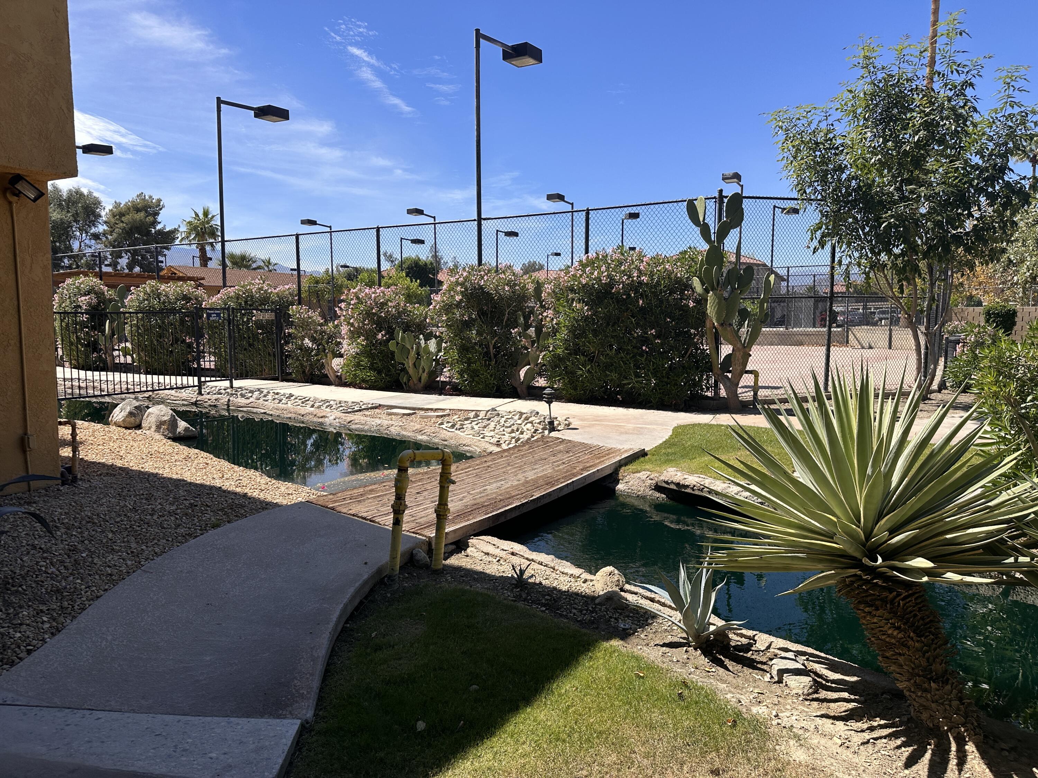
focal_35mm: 24
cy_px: 389
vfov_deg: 56.8
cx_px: 519
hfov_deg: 71.6
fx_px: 720
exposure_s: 1/4348
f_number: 1.78
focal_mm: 6.86
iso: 80
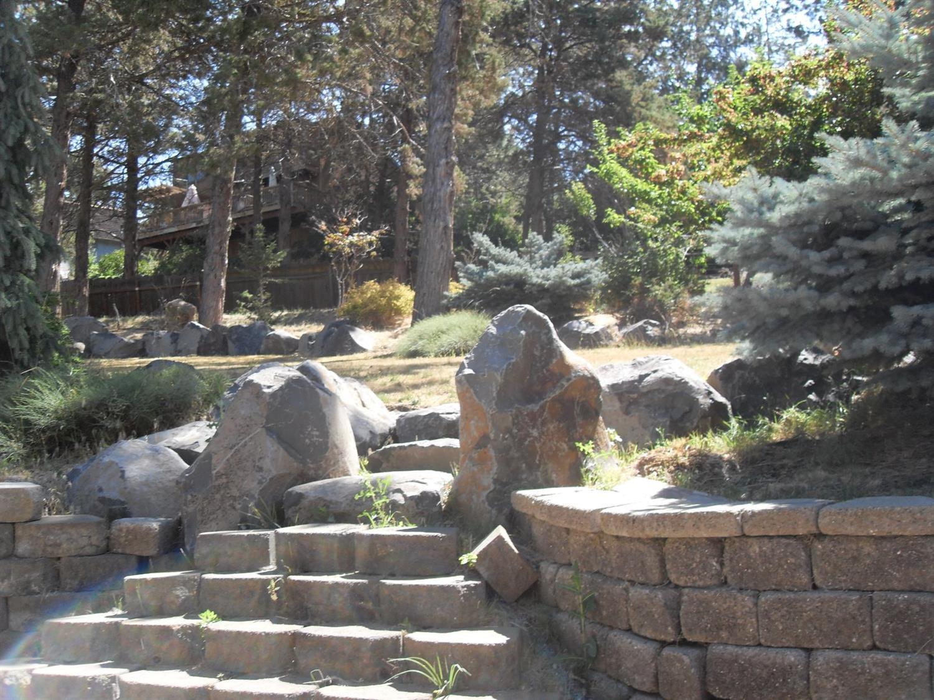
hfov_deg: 54.0
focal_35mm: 34
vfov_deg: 41.8
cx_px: 467
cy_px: 350
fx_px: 917
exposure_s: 1/60
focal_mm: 6.3
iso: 80
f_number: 7
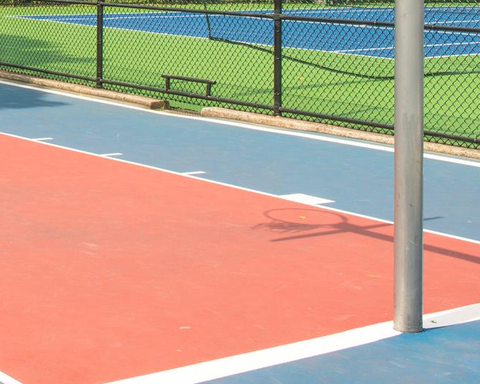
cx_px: -61
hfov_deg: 20.8
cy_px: -78
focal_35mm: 87
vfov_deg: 16.9
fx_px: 1236
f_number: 11
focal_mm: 32
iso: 125
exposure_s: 1/160
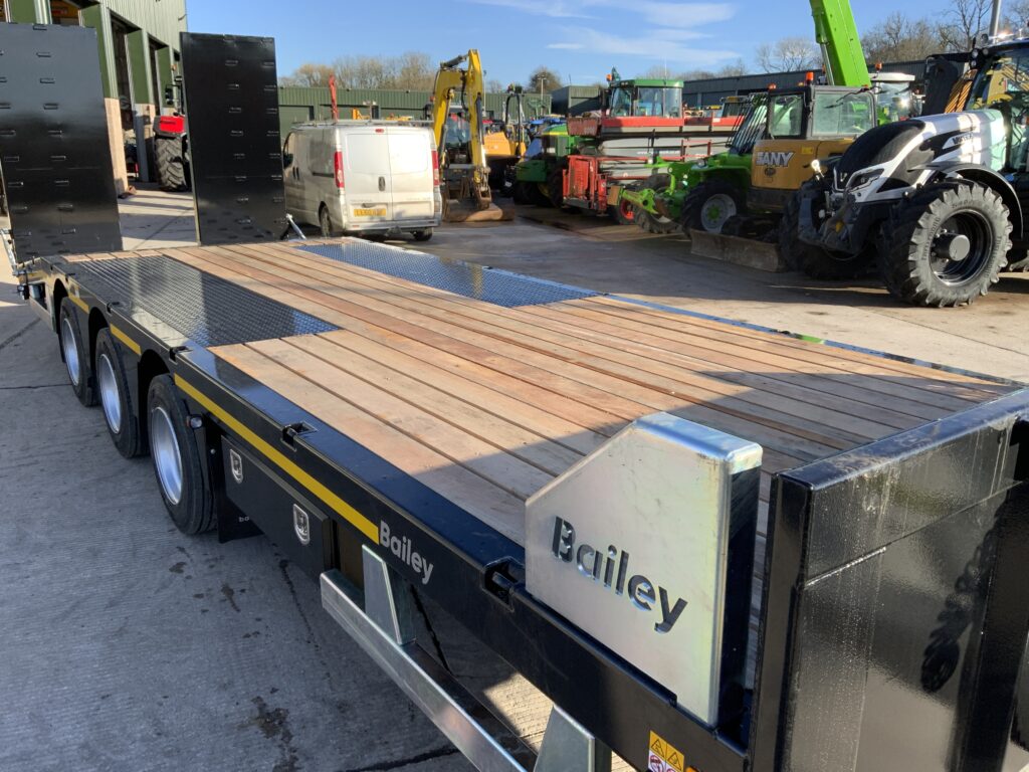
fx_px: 862
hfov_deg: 61.7
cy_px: 386
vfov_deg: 48.2
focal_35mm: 29
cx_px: 514
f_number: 1.8
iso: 16
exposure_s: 1/666
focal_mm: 3
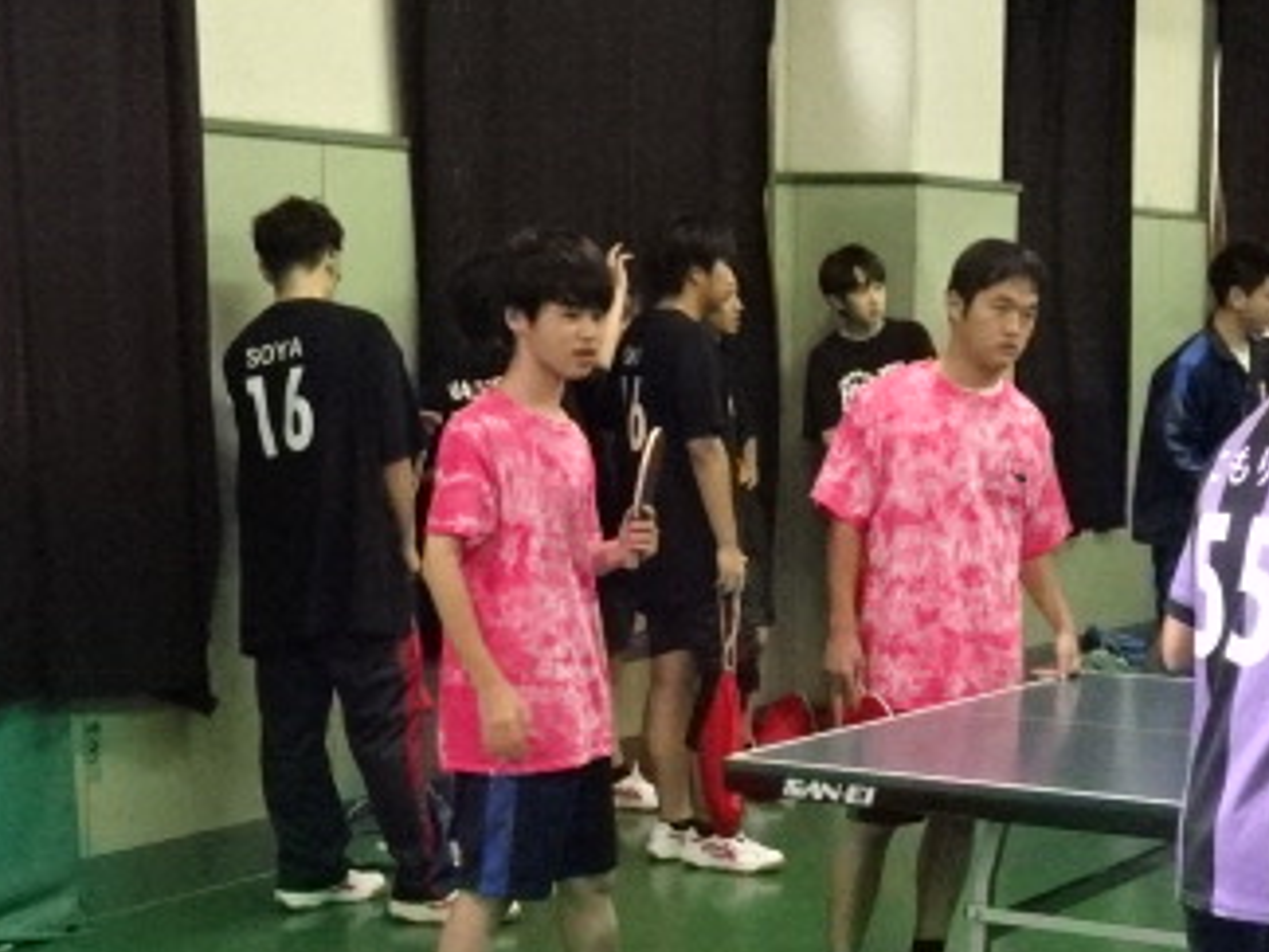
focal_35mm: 73
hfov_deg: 26.3
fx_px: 2676
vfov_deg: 19.9
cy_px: 764
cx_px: 948
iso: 2000
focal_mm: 6.37
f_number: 4
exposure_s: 1/60
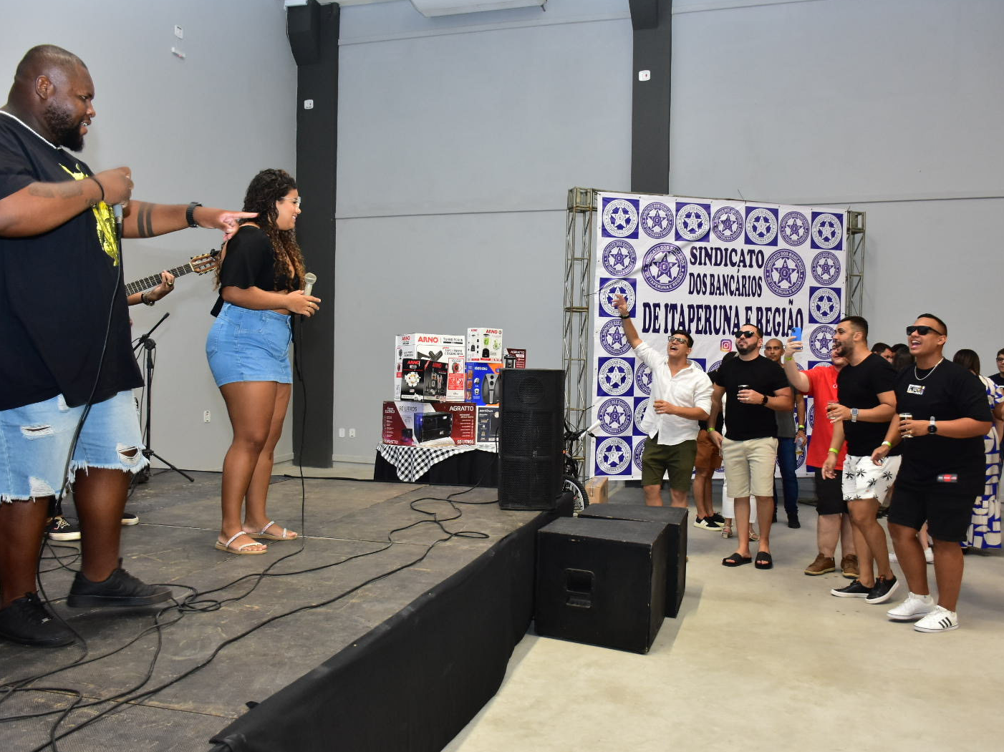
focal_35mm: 30
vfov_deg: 46.8
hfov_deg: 60.0
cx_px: 498
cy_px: 376
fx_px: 870
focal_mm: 18
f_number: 3.5
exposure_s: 1/80
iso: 1000
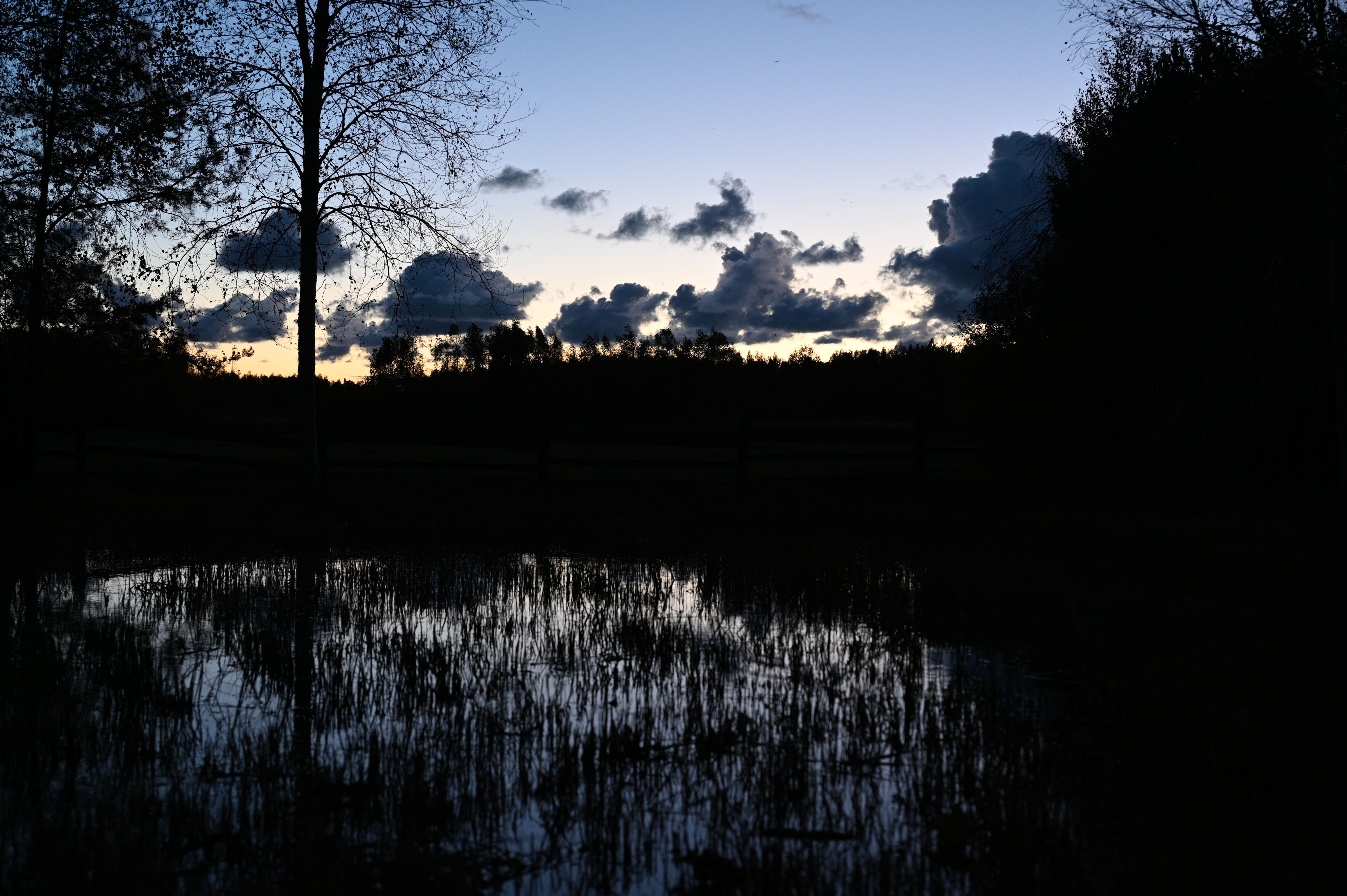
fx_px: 1645
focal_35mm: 44
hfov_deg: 44.5
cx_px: 674
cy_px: 448
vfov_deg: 30.5
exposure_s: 1/100
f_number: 4
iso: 1100
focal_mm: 44
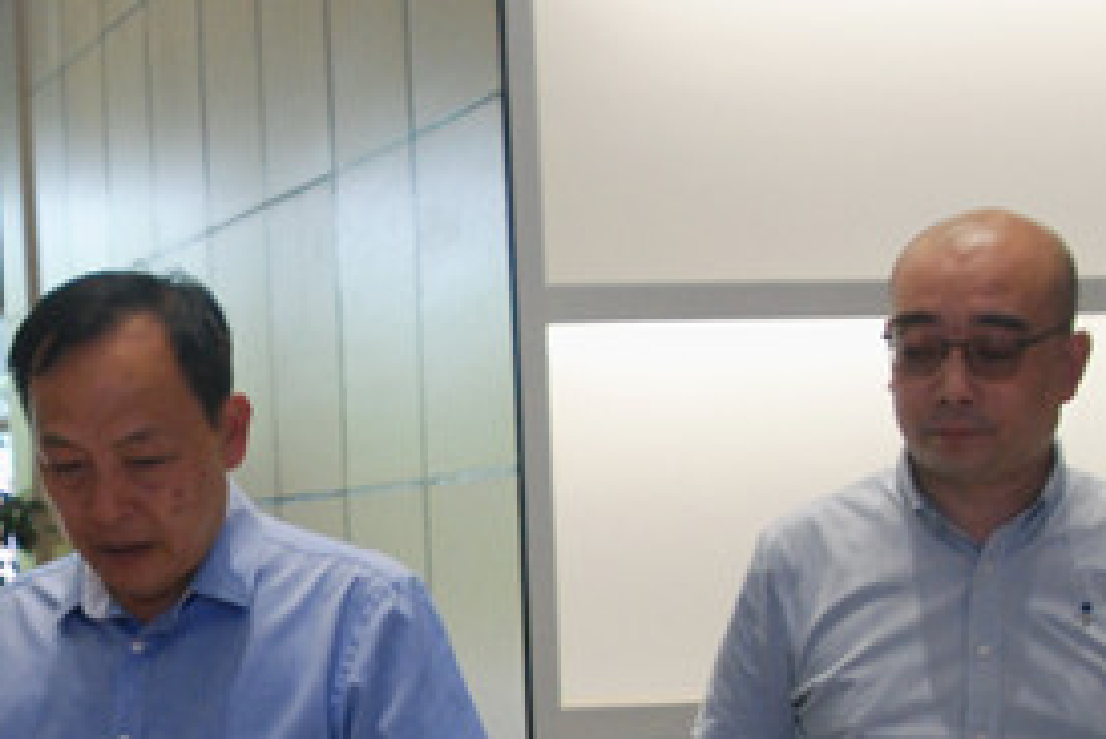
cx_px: 52
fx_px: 2828
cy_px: 713
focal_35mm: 92
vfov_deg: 14.7
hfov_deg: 21.5
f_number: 6.3
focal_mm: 28
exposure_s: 1/160
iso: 1000
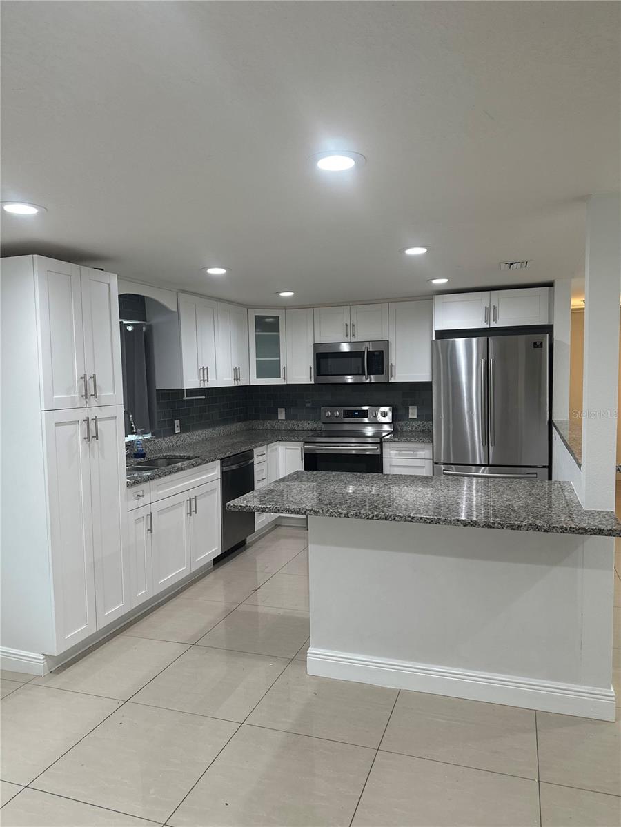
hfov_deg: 56.8
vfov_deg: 71.6
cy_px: 414
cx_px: 310
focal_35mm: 24
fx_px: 574
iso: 200
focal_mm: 6.86
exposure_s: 1/120
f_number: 1.78
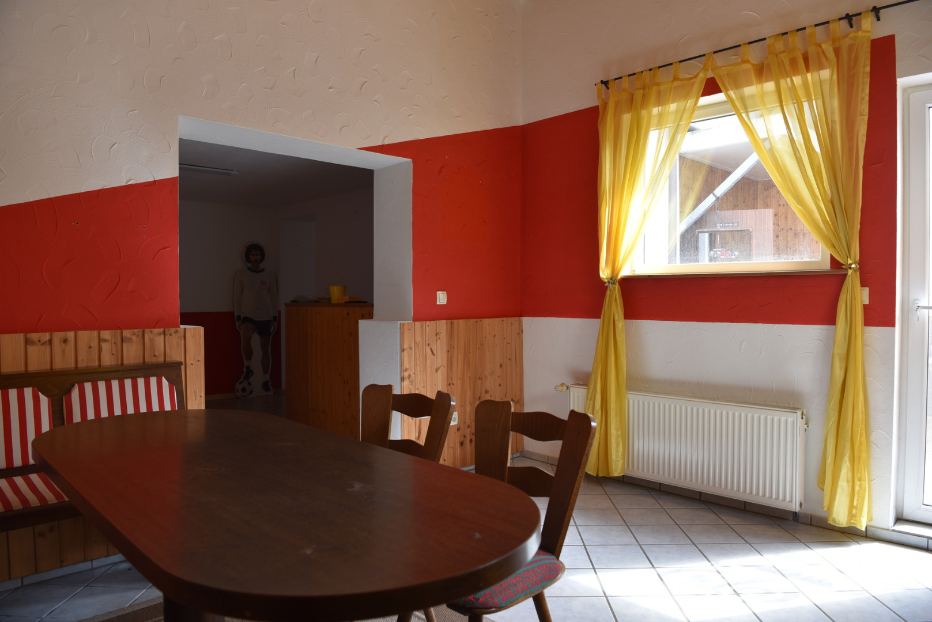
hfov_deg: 73.7
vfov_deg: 53.2
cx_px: 466
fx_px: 622
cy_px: 311
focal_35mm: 24
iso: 400
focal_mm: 24
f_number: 5
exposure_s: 1/100
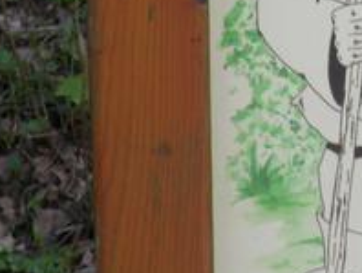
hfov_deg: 16.9
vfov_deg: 12.8
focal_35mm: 113
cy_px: -64
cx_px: 380
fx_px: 1183
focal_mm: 4.9
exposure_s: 1/50
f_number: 4.5
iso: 50
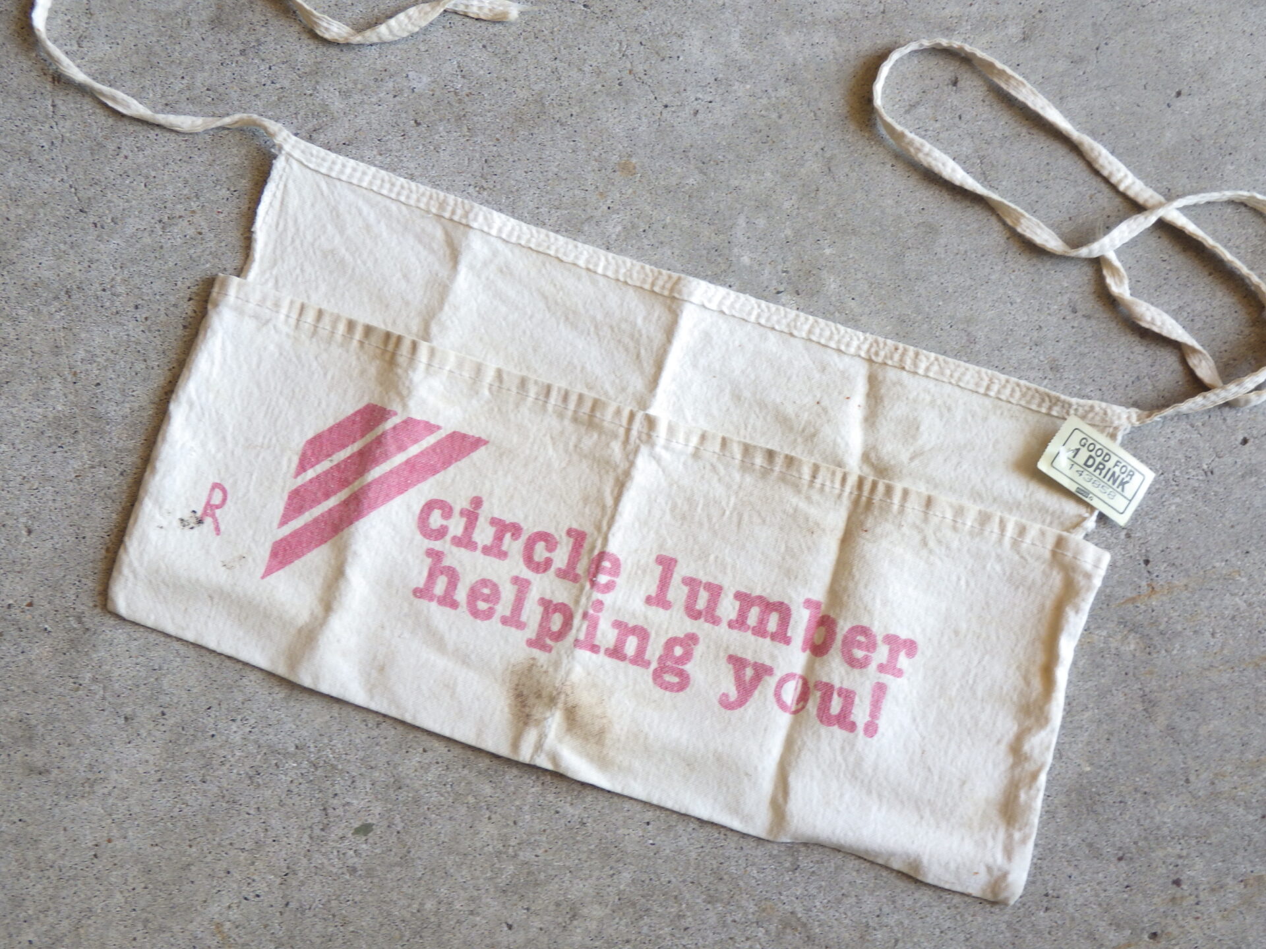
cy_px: 474
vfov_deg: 34.3
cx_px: 633
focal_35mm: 42
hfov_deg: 44.8
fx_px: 1536
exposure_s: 1/30
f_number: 4.2
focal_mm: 7.5
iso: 125
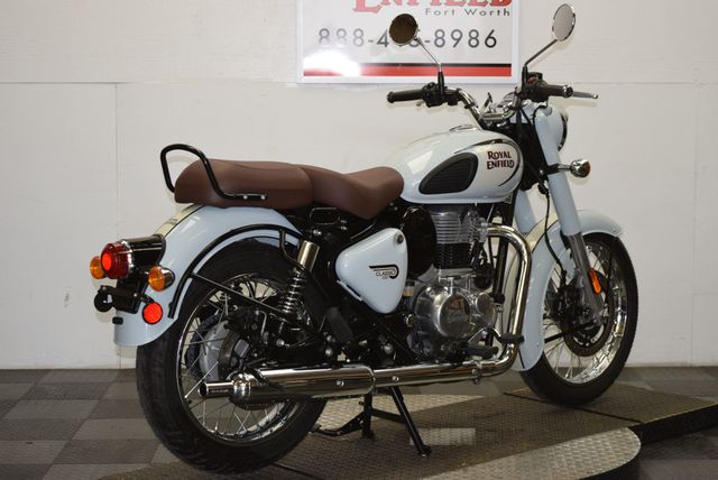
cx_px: 359
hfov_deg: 29.2
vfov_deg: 19.8
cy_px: 240
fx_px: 1377
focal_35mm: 69
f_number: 5.6
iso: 720
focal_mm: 46
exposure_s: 1/125
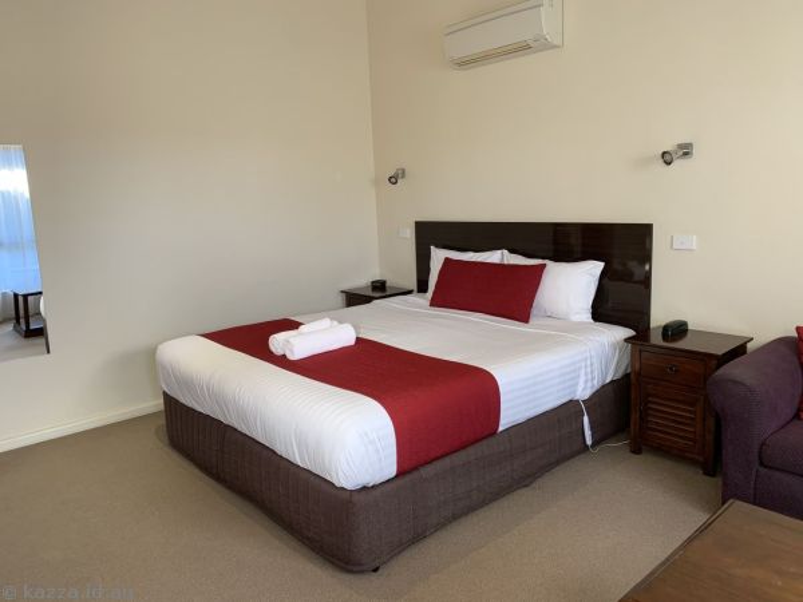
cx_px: 402
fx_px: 603
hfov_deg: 67.3
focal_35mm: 26
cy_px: 301
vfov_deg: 53.1
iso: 80
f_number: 1.8
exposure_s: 1/100
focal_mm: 4.25
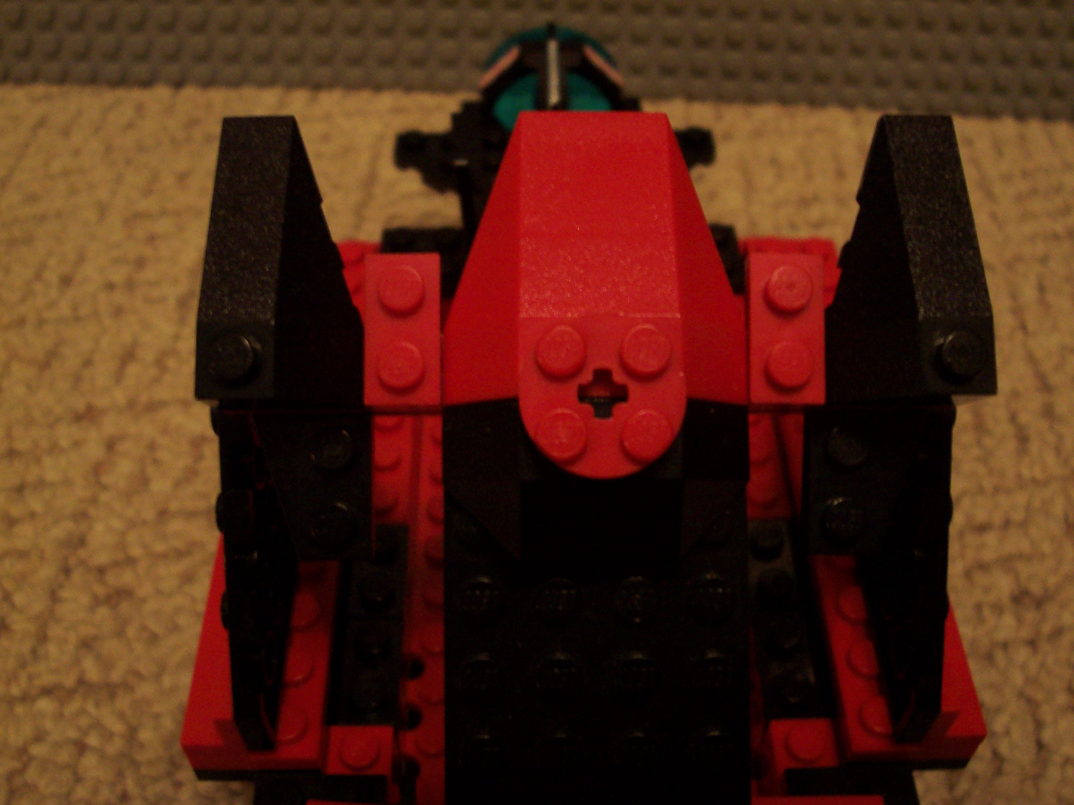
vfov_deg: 38.7
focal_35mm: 37
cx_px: 537
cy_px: 402
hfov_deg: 50.1
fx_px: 1148
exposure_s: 1/8
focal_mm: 5.6
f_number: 2.8
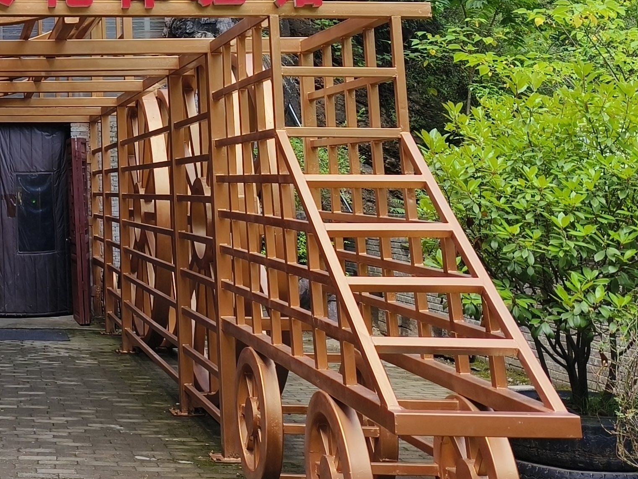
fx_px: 1143
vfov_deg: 22.3
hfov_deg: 28.9
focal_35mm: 62
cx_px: -21
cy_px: -48
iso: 72
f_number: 1.75
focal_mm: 5.5
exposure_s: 1/321
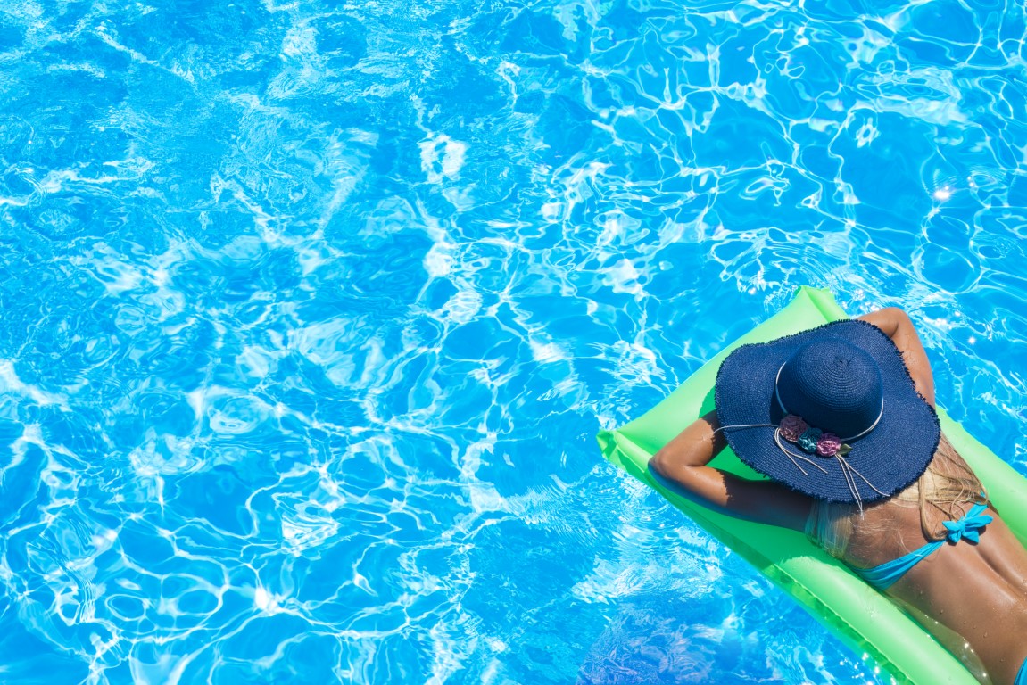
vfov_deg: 27.0
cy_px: 342
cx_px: 514
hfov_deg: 39.6
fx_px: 1427
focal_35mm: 50
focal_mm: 50
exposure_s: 1/640
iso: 500
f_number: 16
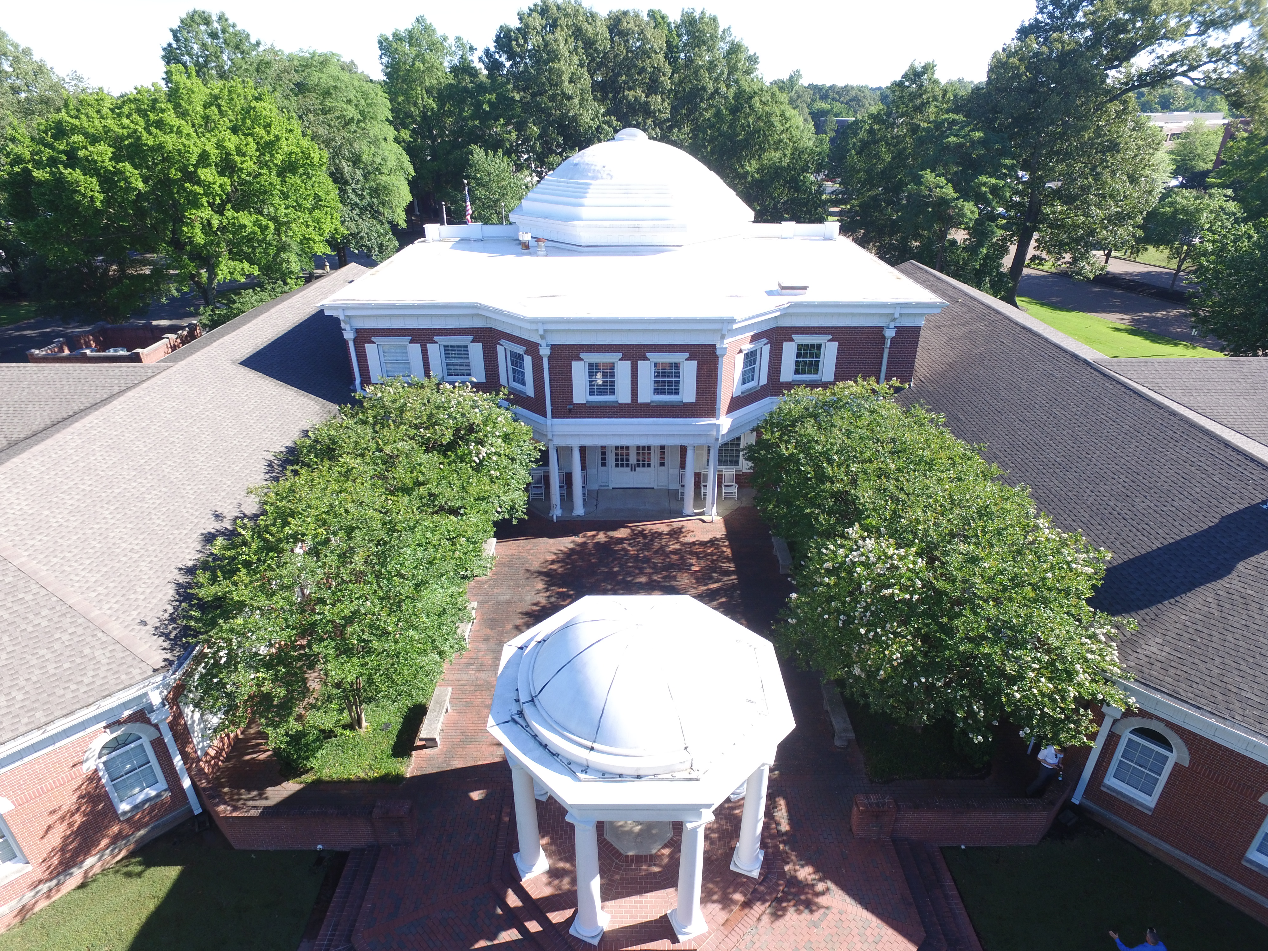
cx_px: 634
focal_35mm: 20
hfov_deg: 81.7
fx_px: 733
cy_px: 476
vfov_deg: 66.0
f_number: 2.8
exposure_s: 1/240
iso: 100
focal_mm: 3.61
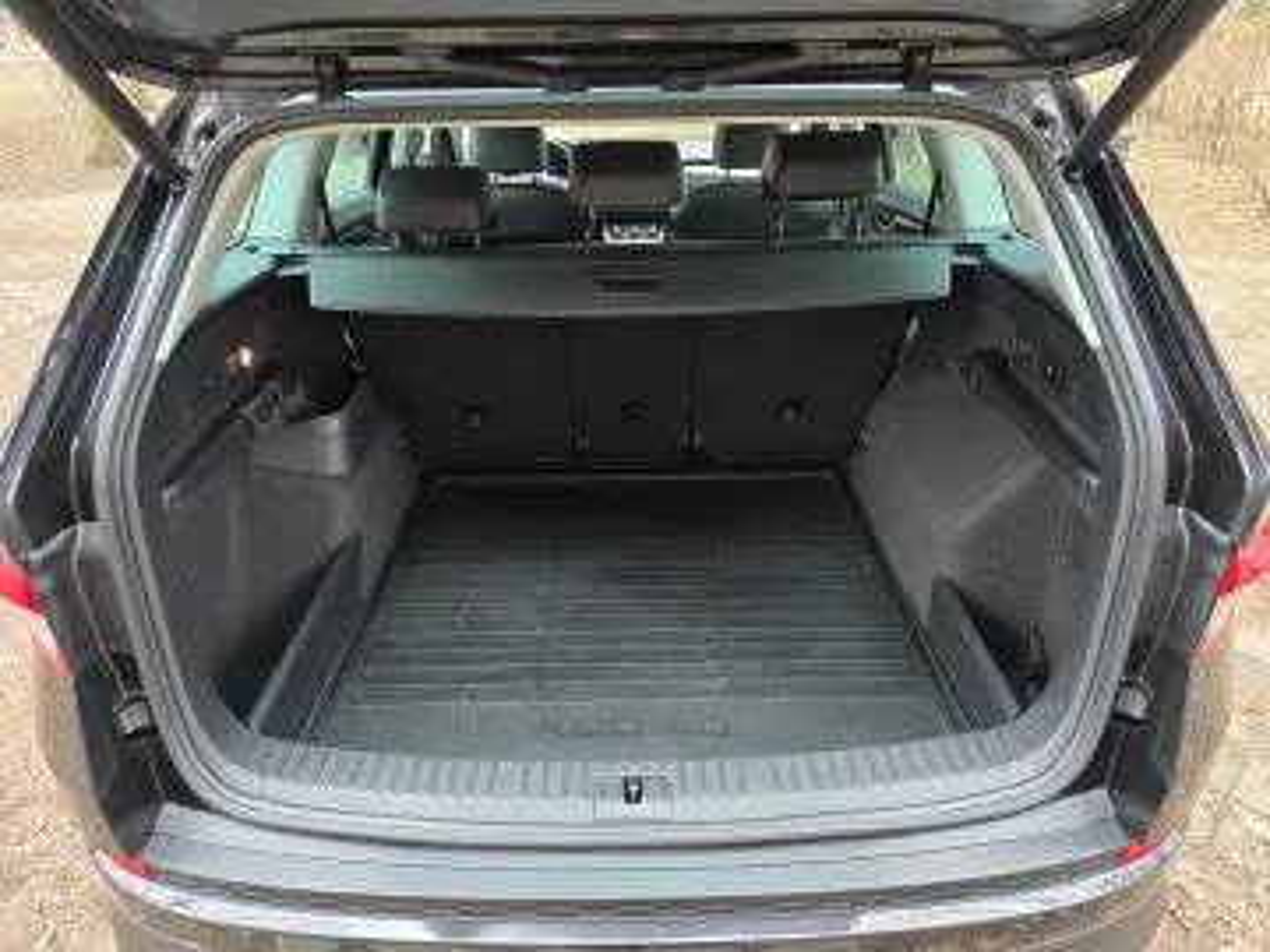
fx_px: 844
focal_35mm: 23
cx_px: 635
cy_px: 476
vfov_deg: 58.9
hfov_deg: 73.9
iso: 640
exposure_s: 1/120
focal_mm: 6.3
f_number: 1.7
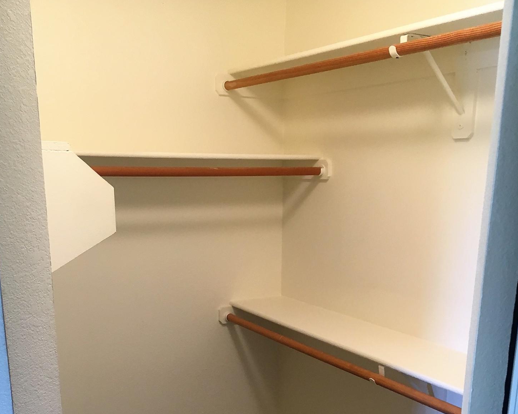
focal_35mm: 39
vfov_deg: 36.9
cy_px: 331
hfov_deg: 46.8
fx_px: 598
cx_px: 254
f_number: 2.2
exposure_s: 1/30
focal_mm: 4.15
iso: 80
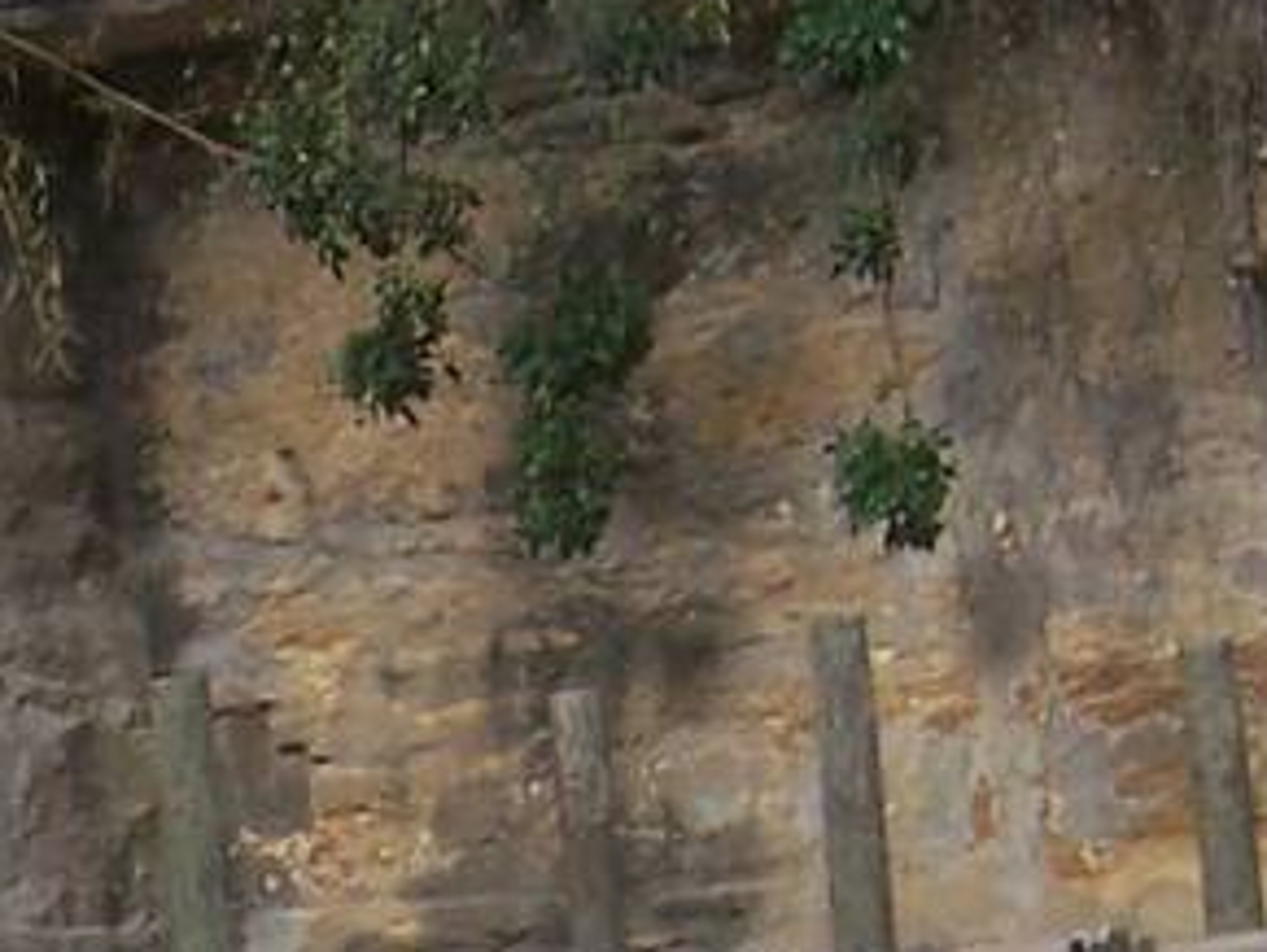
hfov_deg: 10.4
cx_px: -703
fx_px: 6667
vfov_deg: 8.1
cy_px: 1223
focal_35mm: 182
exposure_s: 1/250
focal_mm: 5.5
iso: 80
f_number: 3.4
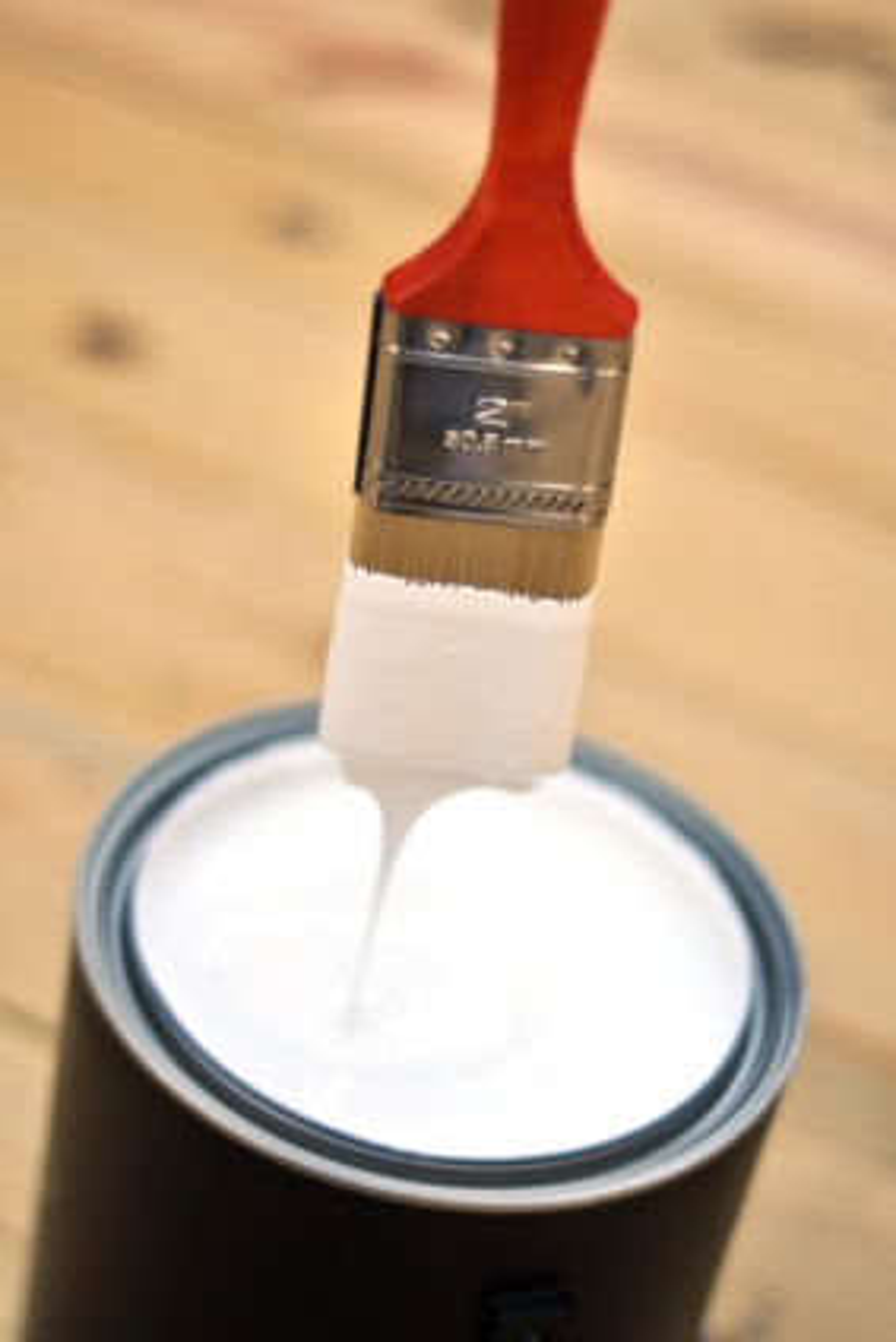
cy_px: 671
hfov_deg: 18.2
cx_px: 448
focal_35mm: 75
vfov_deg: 27.0
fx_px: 2797
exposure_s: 1/250
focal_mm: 50
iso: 200
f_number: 1.8
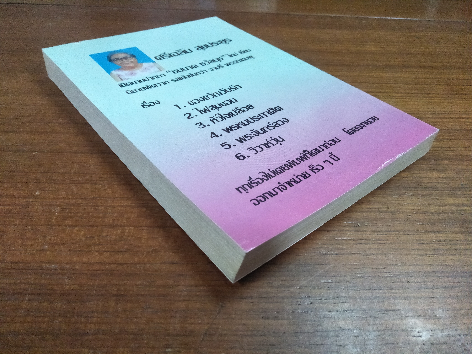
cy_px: 177
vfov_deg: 66.0
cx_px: 236
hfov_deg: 81.7
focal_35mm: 20
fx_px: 273
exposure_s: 1/33
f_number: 2.2
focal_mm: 3.46
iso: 281
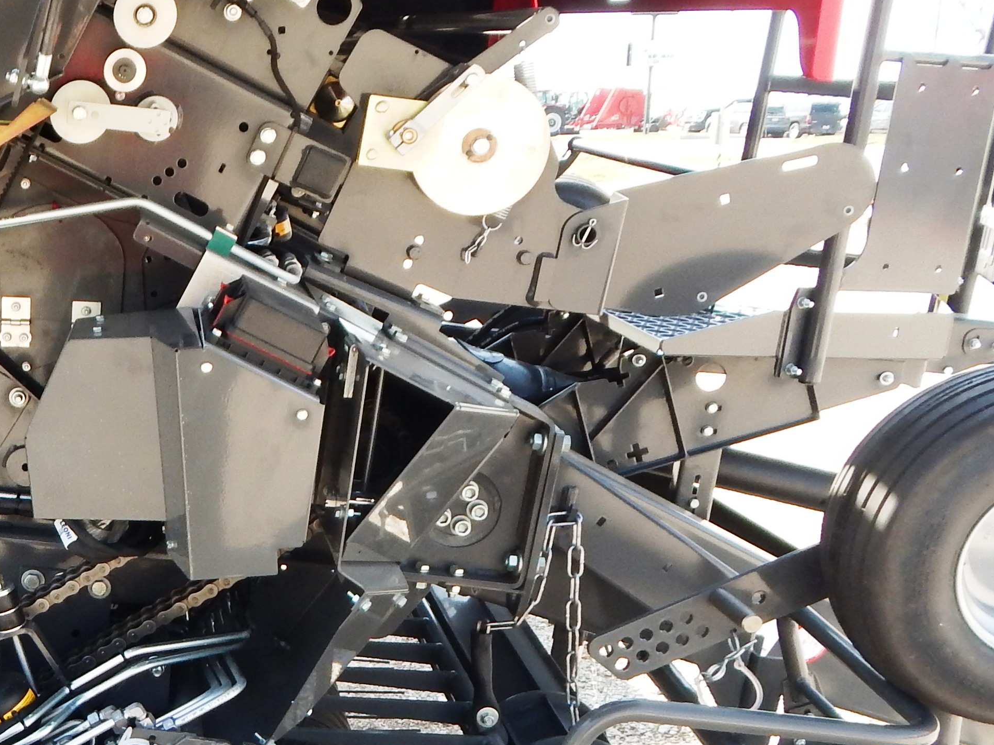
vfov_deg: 27.2
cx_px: -2
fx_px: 1522
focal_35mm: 53
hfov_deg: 33.1
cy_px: 543
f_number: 3
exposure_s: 1/250
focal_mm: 4
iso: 125
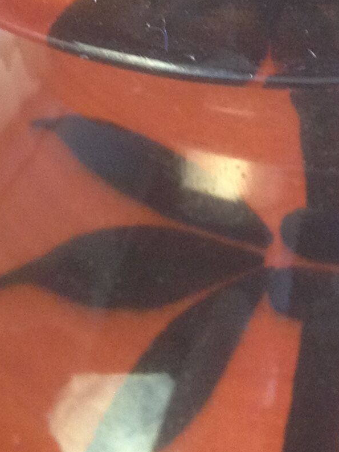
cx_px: 365
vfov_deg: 13.2
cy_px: -151
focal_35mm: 144
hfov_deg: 10.2
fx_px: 1880
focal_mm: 4.28
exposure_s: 1/20
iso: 160
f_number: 2.4
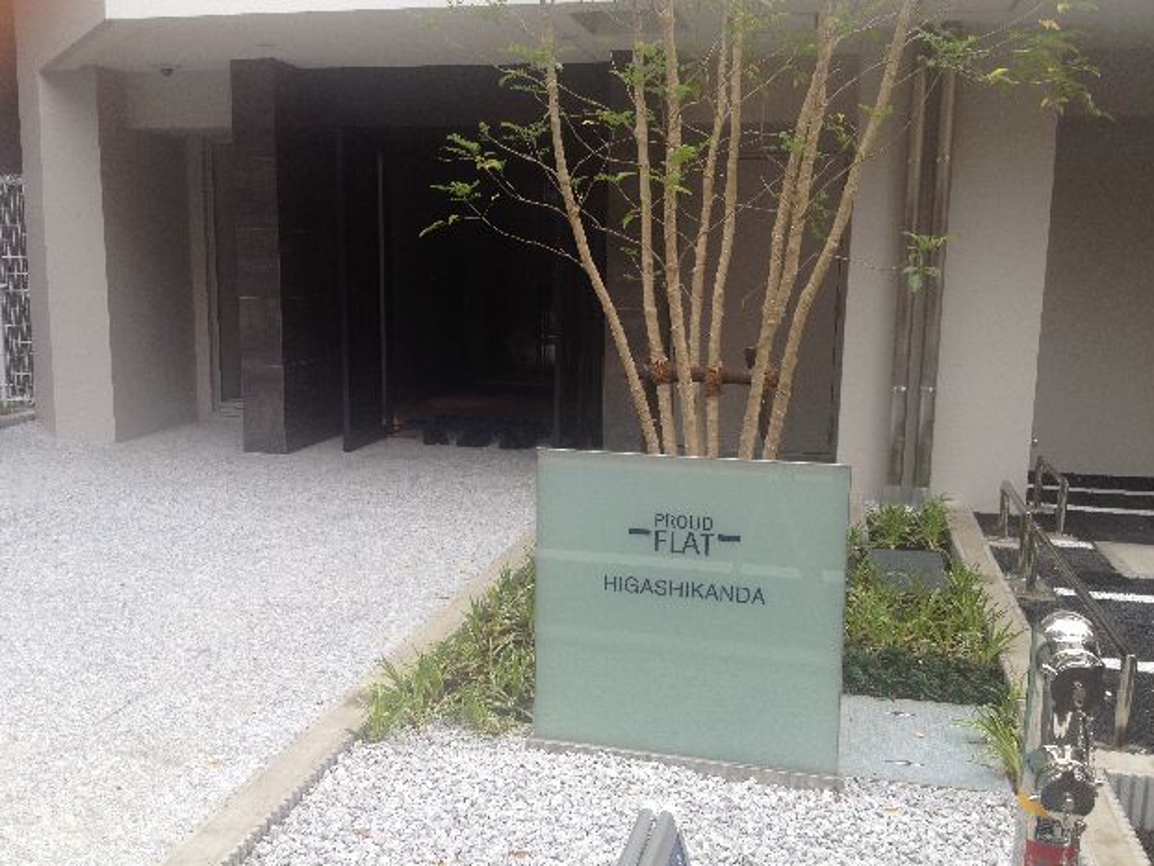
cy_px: 430
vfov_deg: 39.7
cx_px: 564
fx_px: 1201
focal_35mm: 36
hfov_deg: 51.3
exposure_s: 1/245
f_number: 2.4
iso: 50
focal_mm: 4.28
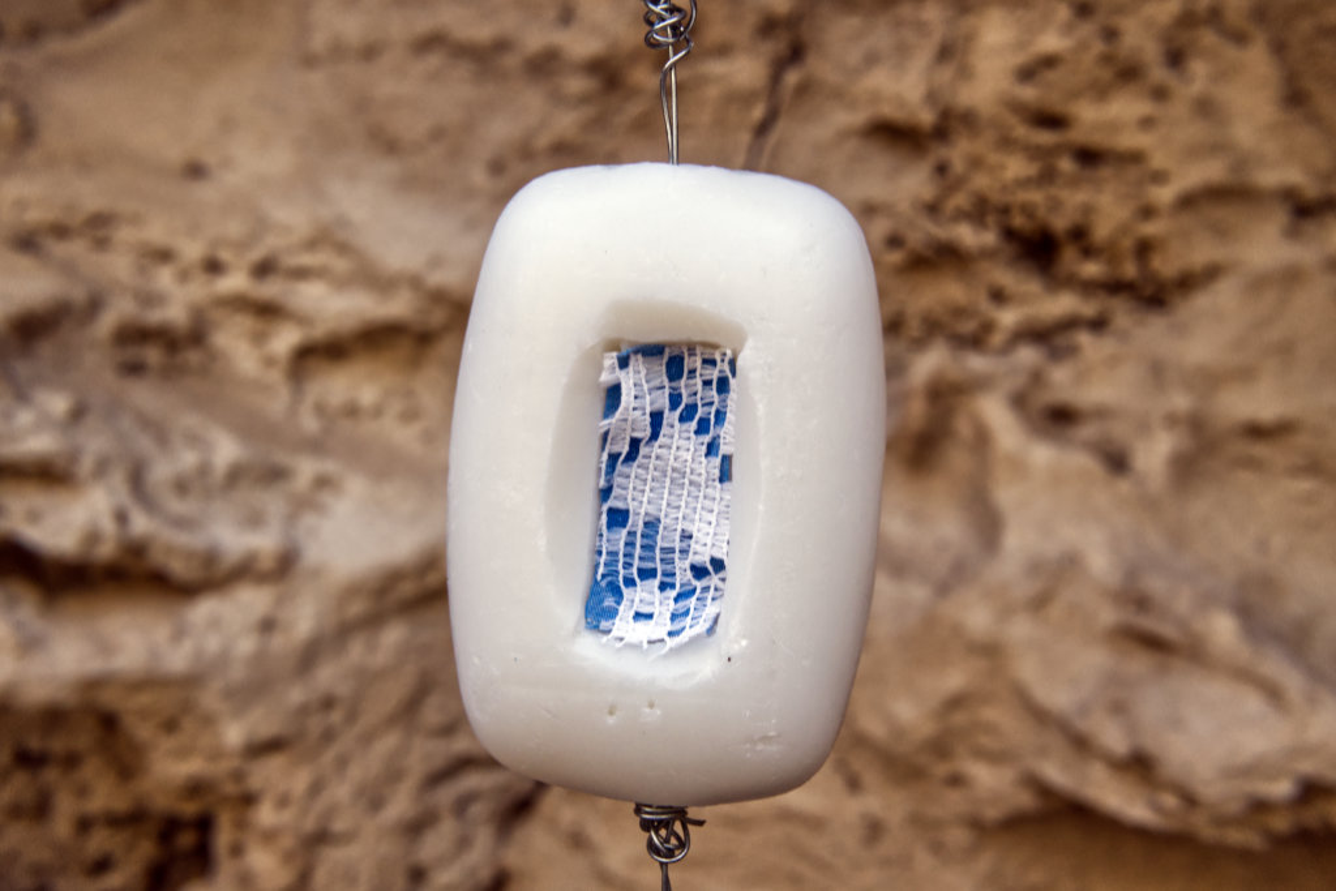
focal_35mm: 45
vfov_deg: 29.9
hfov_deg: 43.6
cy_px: 446
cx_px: 668
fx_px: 1670
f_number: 11
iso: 640
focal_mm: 30
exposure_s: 1/160
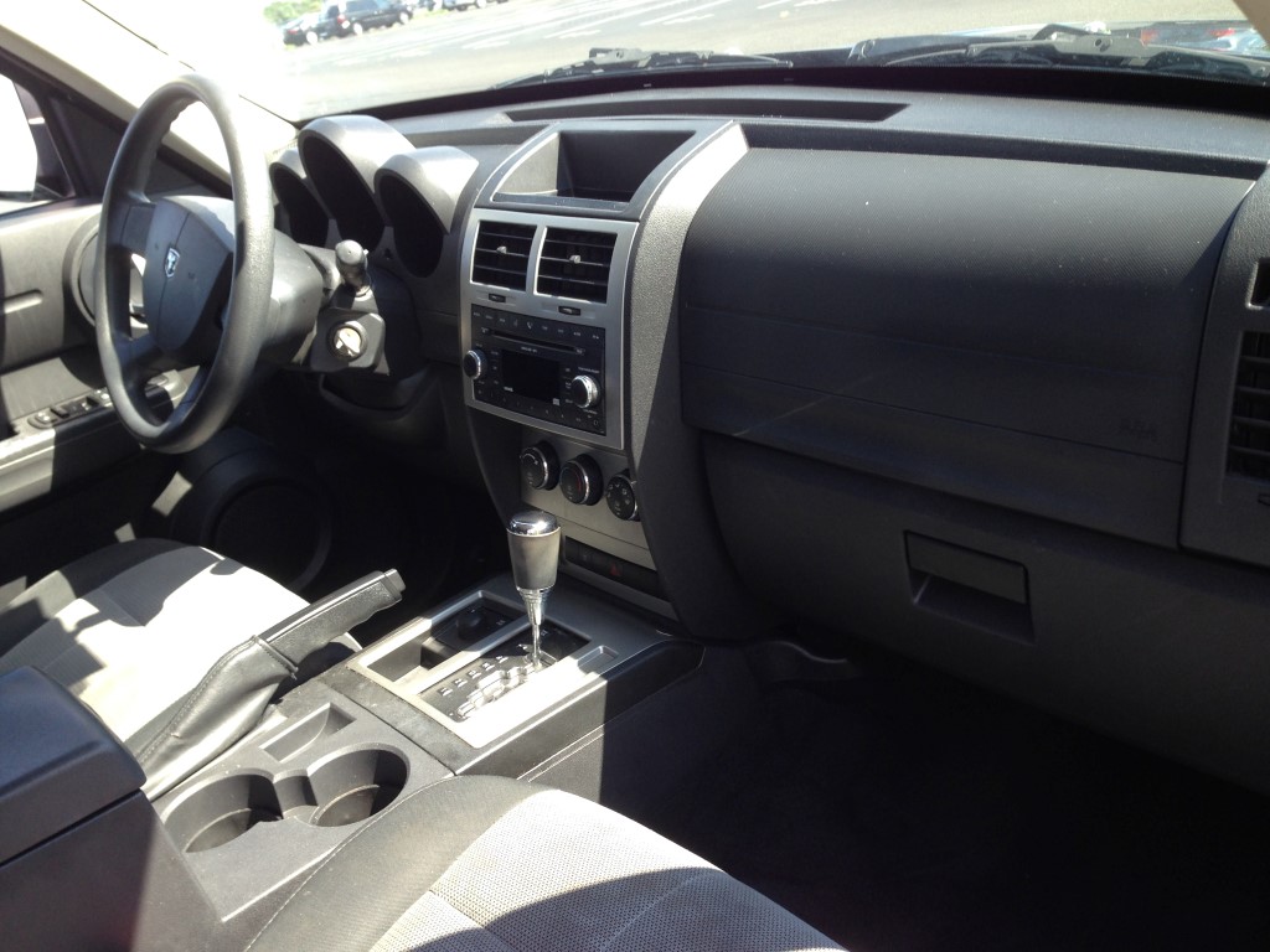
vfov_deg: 42.9
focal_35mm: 33
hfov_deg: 55.4
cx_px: 635
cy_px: 476
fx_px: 1211
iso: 50
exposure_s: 1/149
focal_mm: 4.12
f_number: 2.4
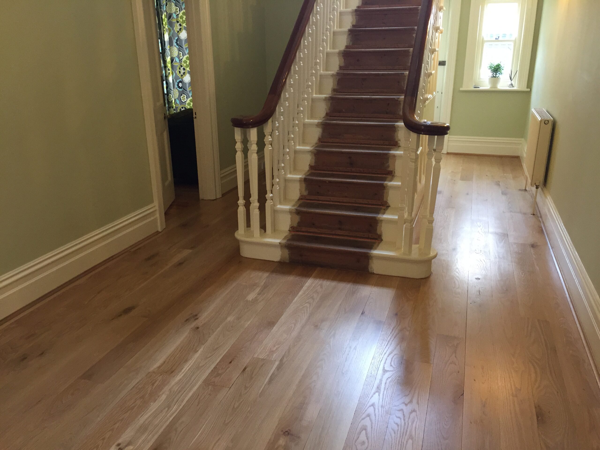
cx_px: 300
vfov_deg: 48.2
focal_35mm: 29
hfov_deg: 61.7
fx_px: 503
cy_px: 225
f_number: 2.2
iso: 160
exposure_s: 1/33
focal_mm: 4.15
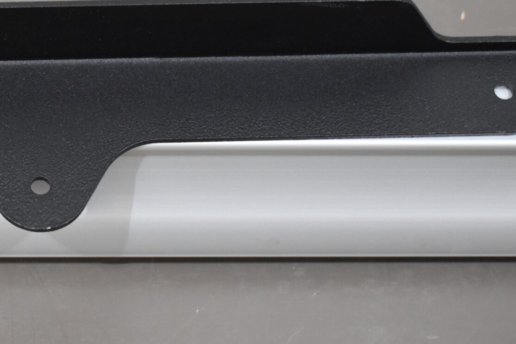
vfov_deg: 10.5
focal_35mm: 131
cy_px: 134
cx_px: 19
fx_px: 1878
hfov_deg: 15.4
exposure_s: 1/125
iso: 1100
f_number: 4.8
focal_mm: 38
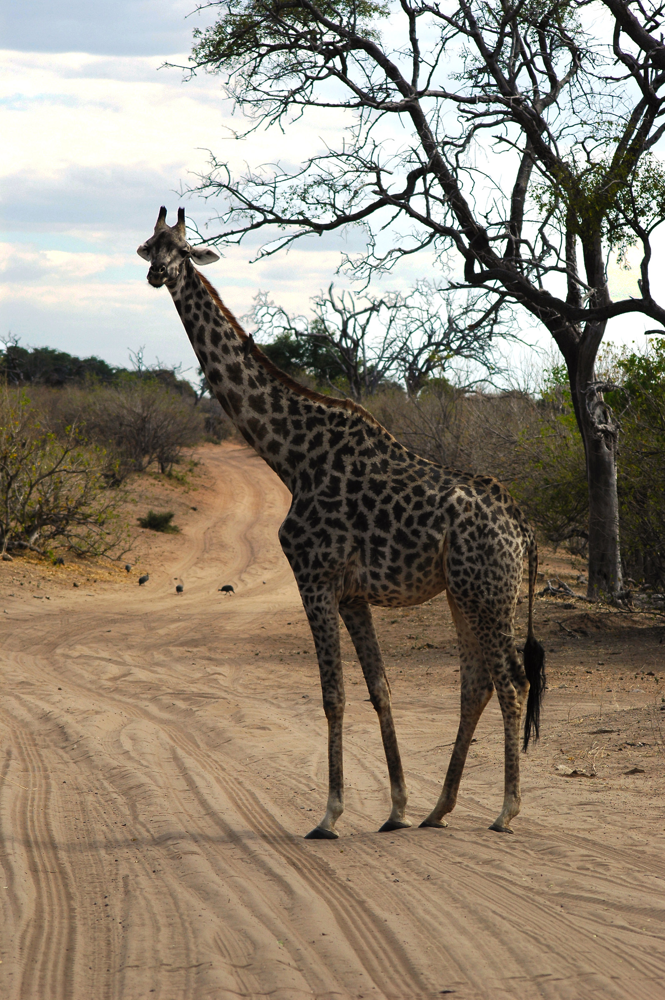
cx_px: 332
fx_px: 4581
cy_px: 500
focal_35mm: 165
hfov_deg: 8.3
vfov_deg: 12.5
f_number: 6.3
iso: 200
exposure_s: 1/640
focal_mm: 110
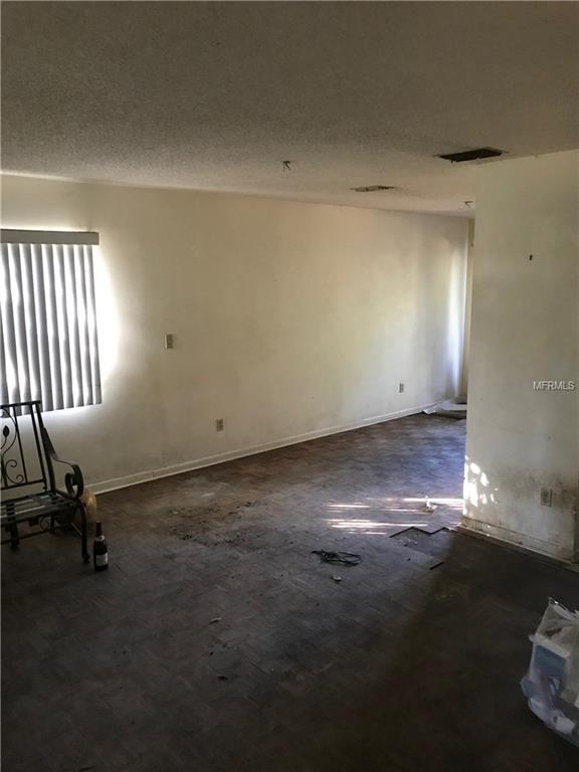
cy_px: 386
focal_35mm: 28
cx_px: 290
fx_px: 624
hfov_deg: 49.7
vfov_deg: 63.4
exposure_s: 1/15
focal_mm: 3.99
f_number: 1.8
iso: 100
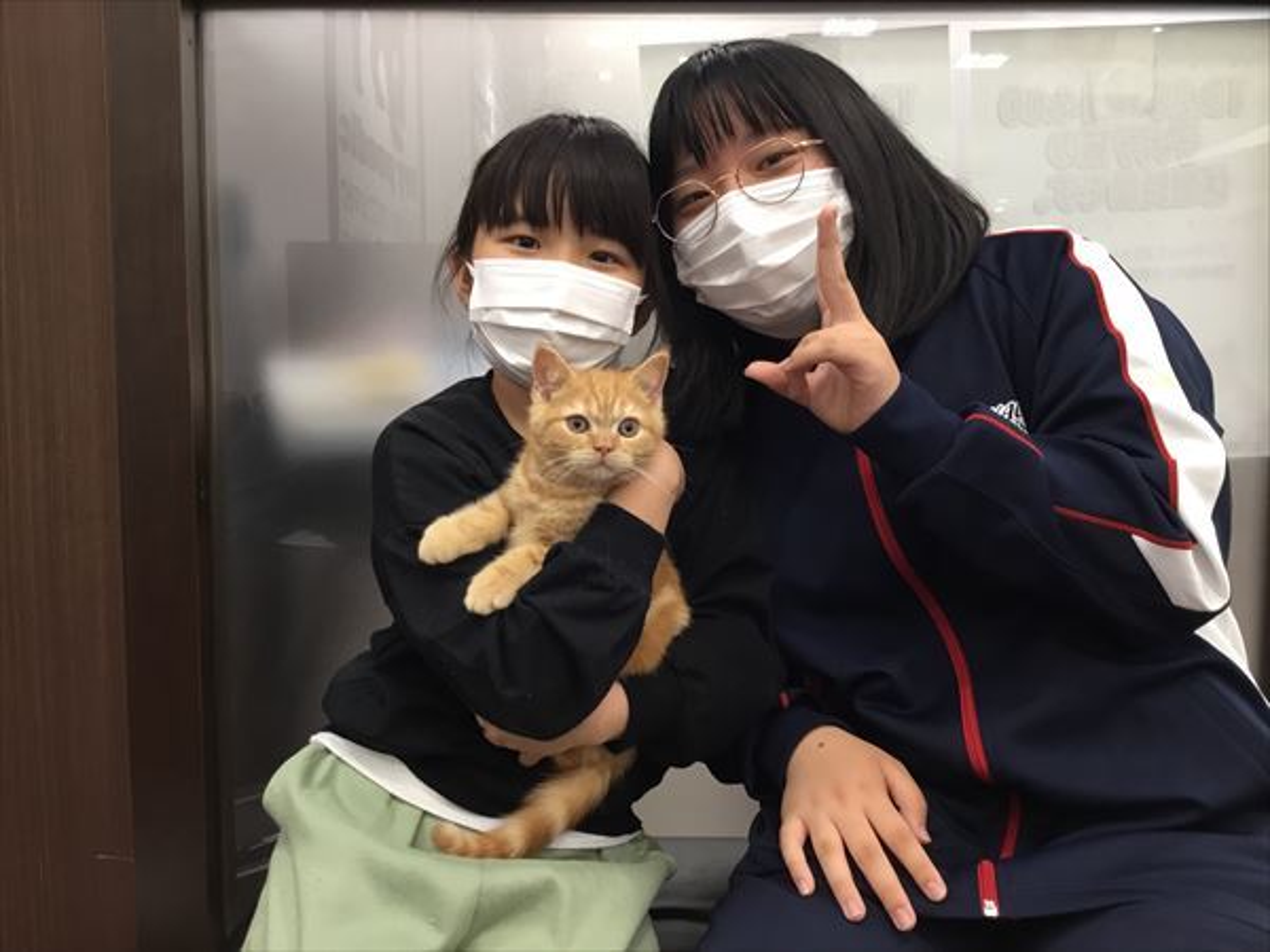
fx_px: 1137
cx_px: 635
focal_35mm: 31
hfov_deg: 58.4
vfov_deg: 45.4
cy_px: 476
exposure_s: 1/33
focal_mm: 3.3
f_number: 2.4
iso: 100
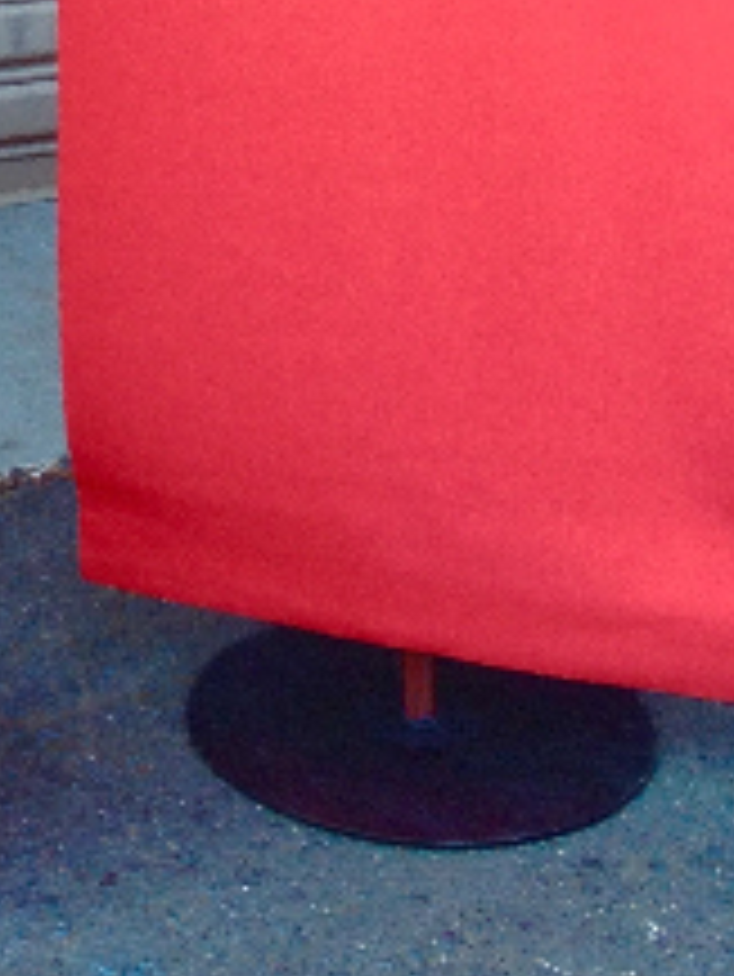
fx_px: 2909
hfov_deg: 14.1
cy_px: -432
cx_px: -59
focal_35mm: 103
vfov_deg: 17.4
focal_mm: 4.28
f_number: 2.4
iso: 50
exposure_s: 1/120
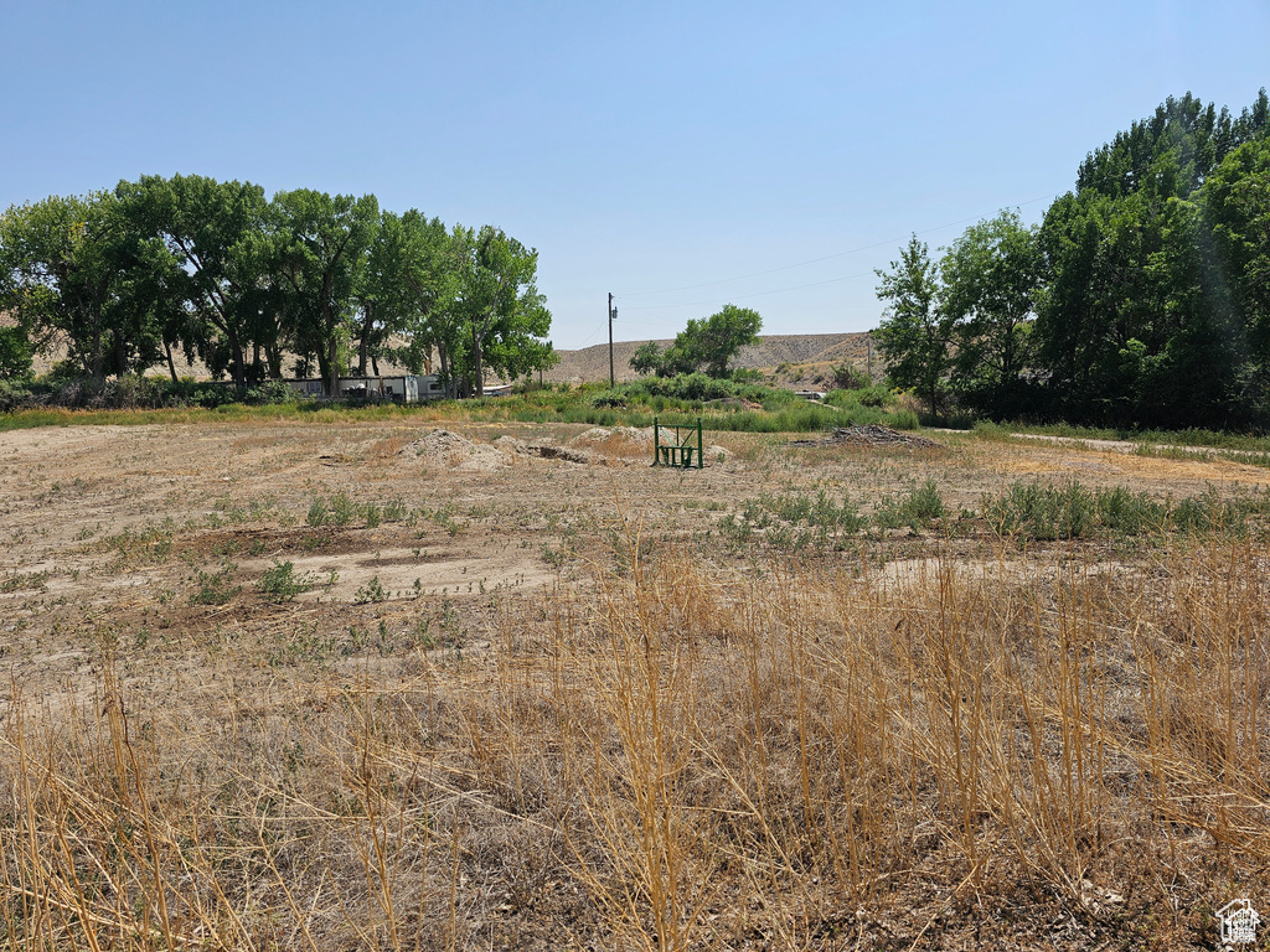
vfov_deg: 58.9
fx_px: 844
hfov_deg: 73.9
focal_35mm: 23
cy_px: 476
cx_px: 635
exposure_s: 1/1321
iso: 10
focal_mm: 6.3
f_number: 1.7
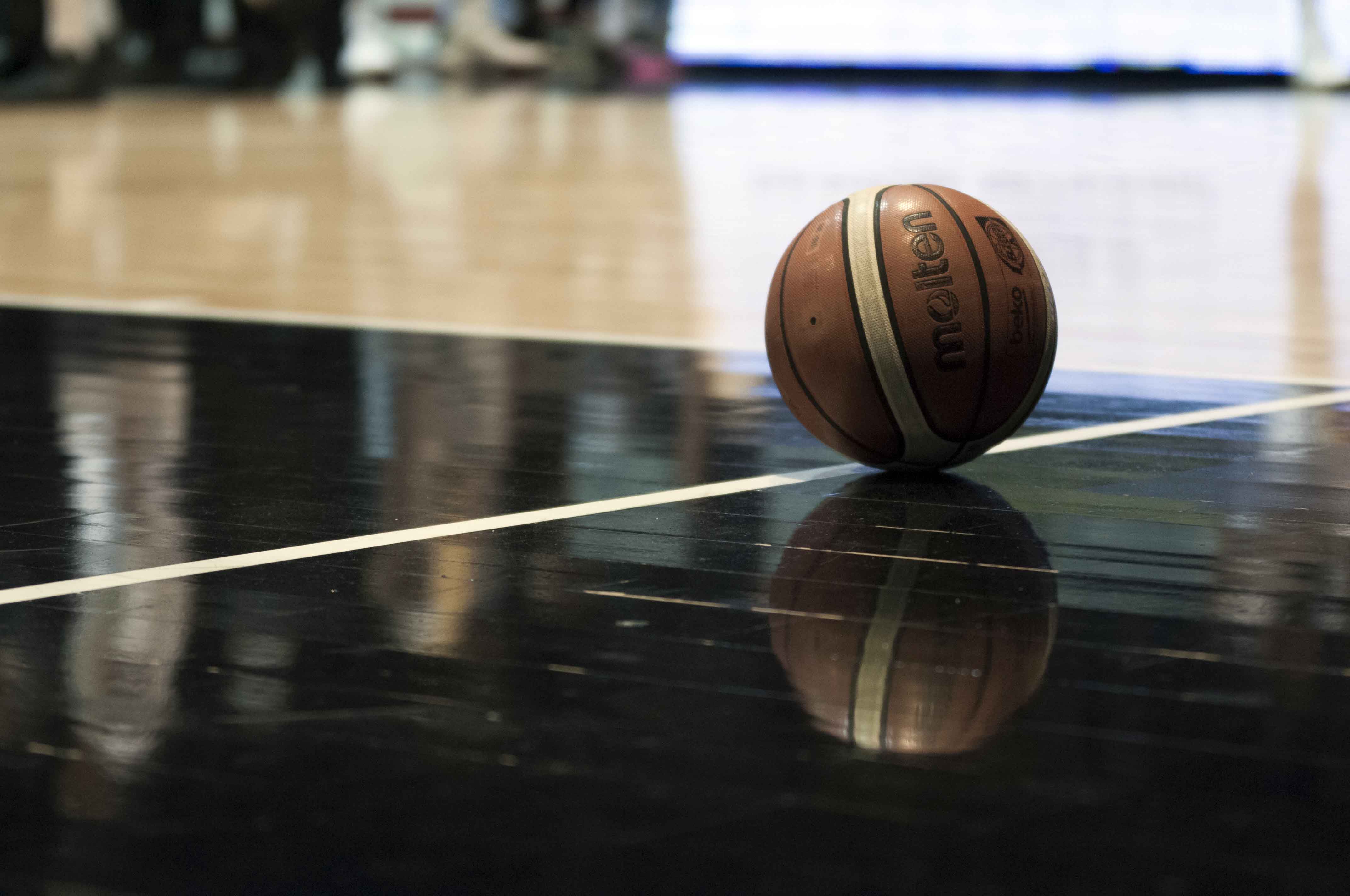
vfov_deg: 11.1
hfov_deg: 16.7
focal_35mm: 123
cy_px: 448
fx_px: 4607
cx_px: 675
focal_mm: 82
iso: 1600
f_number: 2.8
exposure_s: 1/500
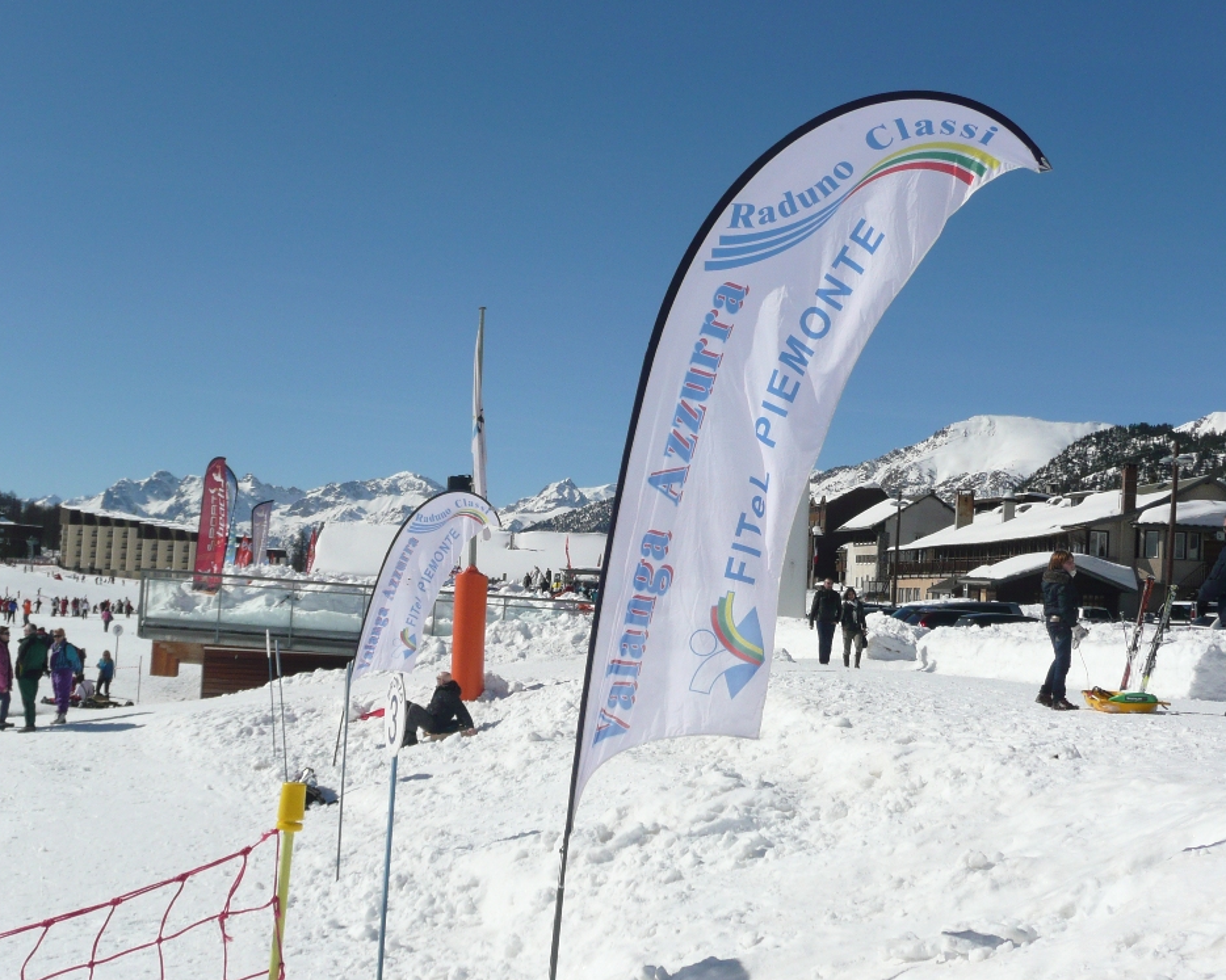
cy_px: 501
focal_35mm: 46
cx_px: 645
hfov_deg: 40.3
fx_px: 1669
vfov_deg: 32.7
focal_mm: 7
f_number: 10
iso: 100
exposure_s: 1/500
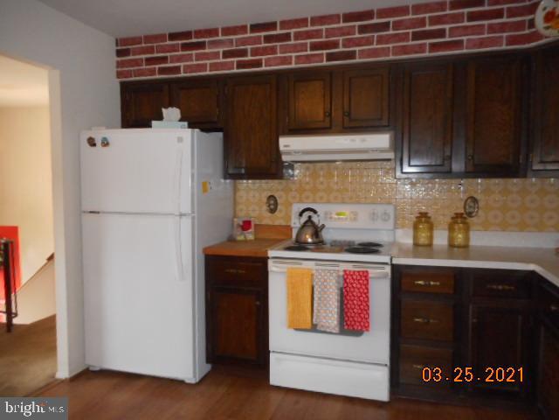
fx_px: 404
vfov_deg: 54.9
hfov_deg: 69.4
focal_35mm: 25
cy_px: 210
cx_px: 280
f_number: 3.7
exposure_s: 1/25
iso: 320
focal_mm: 4.5
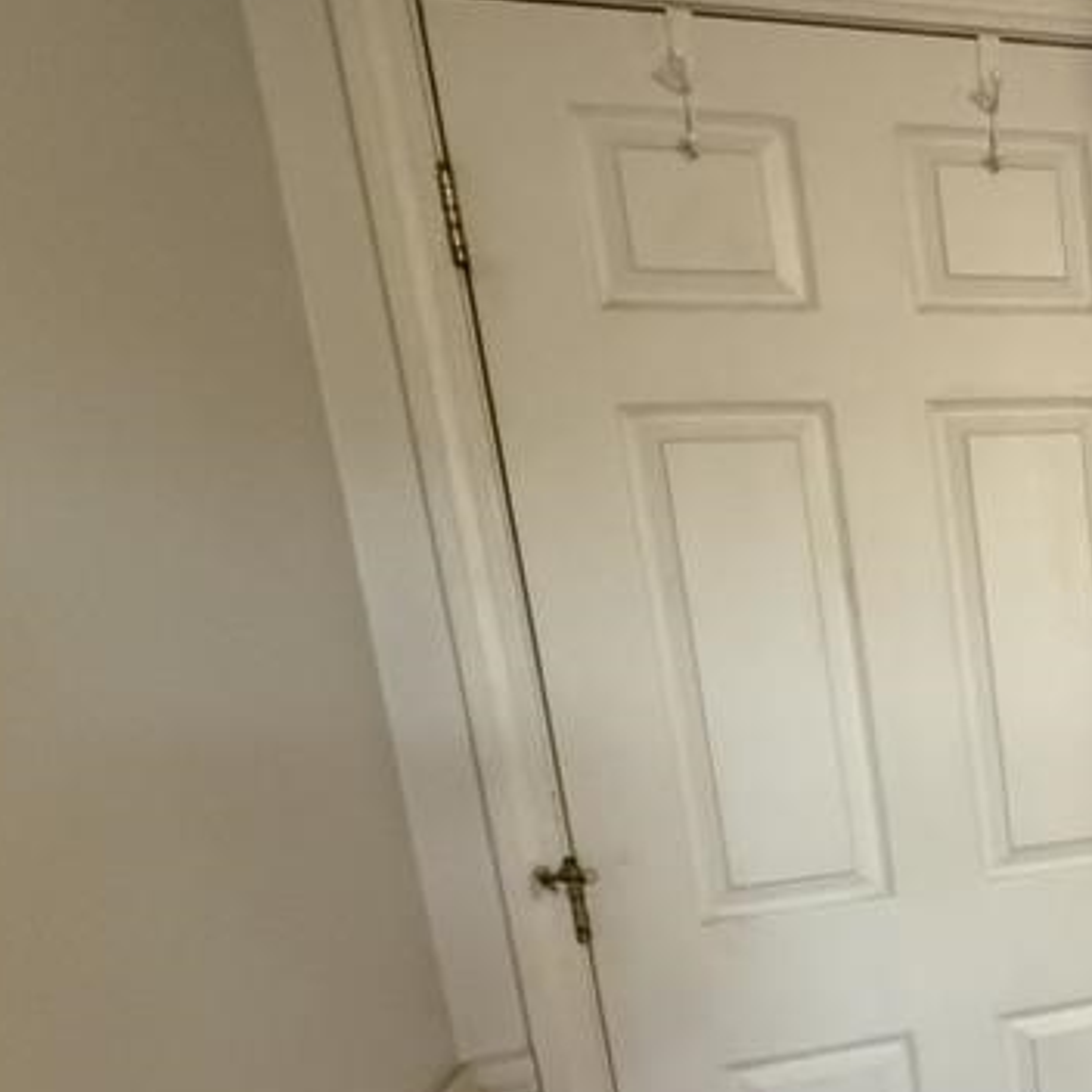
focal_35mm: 36
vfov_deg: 45.2
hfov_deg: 33.0
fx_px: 1285
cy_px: 741
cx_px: 1446
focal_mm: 2.22
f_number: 2.2
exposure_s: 1/60
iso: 640
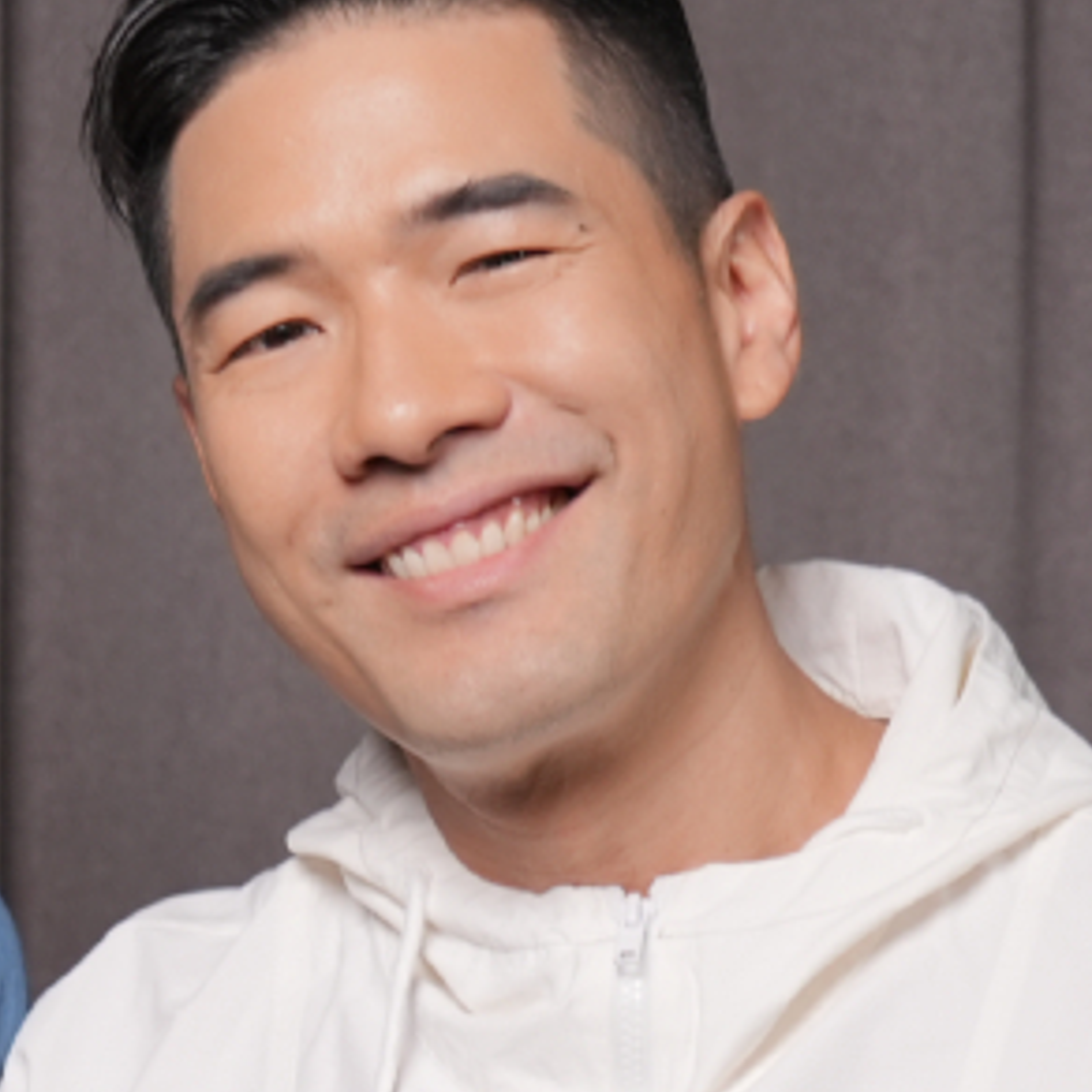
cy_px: 1421
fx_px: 8244
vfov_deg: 7.5
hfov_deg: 7.5
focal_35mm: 231
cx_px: -90
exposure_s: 1/60
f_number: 4
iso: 250
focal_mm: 53
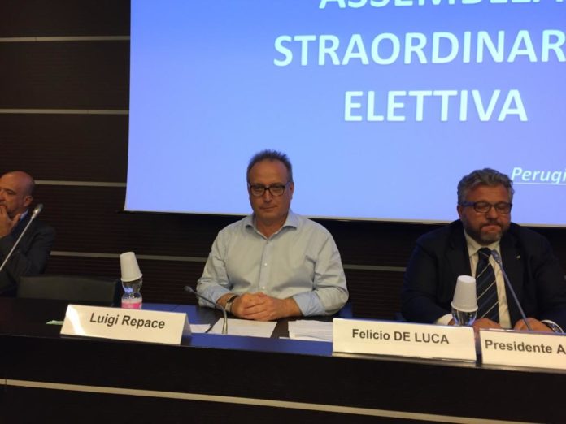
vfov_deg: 48.2
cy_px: 212
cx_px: 283
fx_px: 474
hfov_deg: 61.7
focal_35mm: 29
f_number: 2.2
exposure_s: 1/33
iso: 125
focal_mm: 4.15
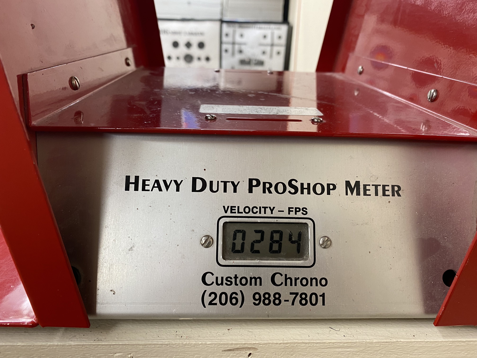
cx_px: 238
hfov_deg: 67.3
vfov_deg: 53.1
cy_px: 179
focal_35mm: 26
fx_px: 358
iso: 100
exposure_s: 1/60
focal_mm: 4.25
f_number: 1.8
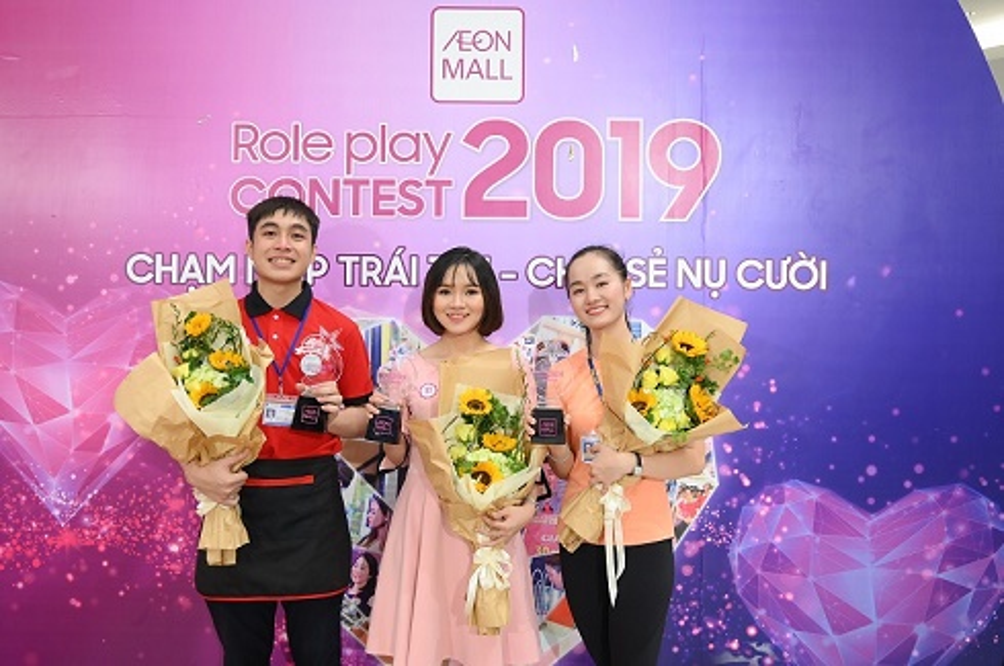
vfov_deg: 37.7
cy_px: 333
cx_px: 502
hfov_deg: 54.5
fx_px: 975
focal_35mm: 35
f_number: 4
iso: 2000
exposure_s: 1/200
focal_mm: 35
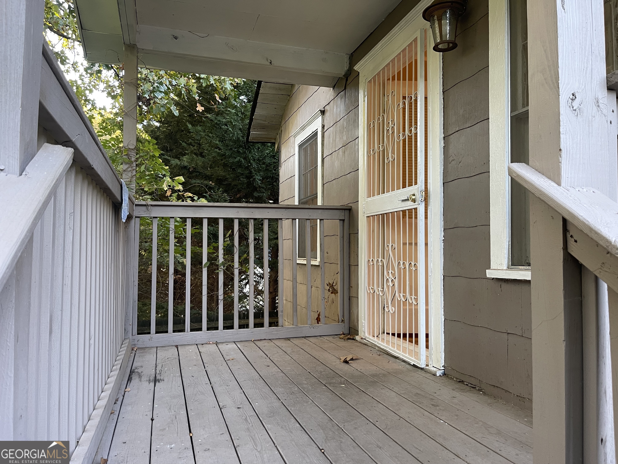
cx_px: 309
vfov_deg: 54.9
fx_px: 446
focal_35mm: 25
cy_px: 232
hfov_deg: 69.4
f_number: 1.6
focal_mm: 5.1
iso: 125
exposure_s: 1/86
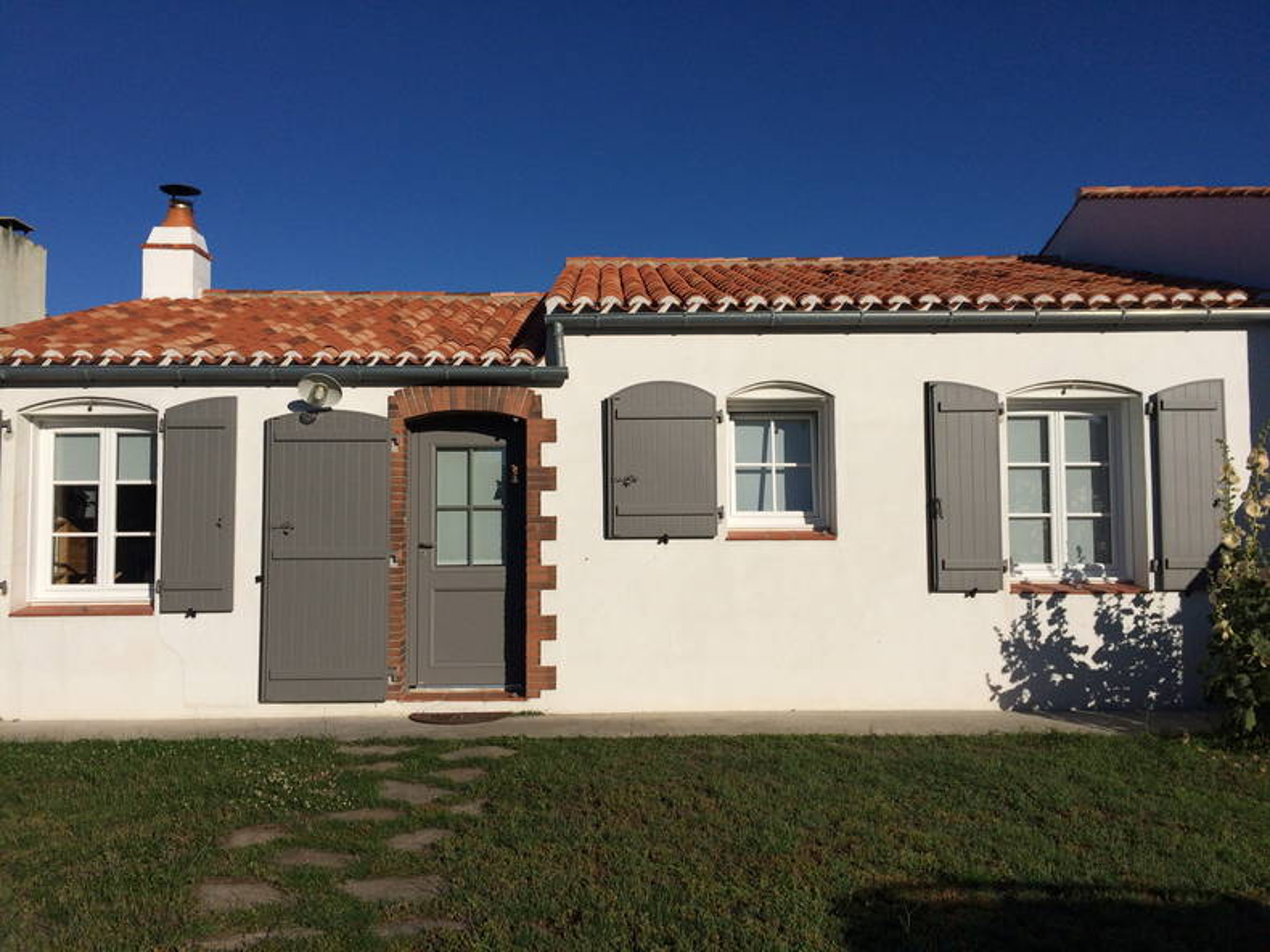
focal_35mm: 29
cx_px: 635
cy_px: 476
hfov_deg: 61.7
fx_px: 1064
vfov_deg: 48.2
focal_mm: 4.15
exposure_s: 1/8264
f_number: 2.2
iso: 40
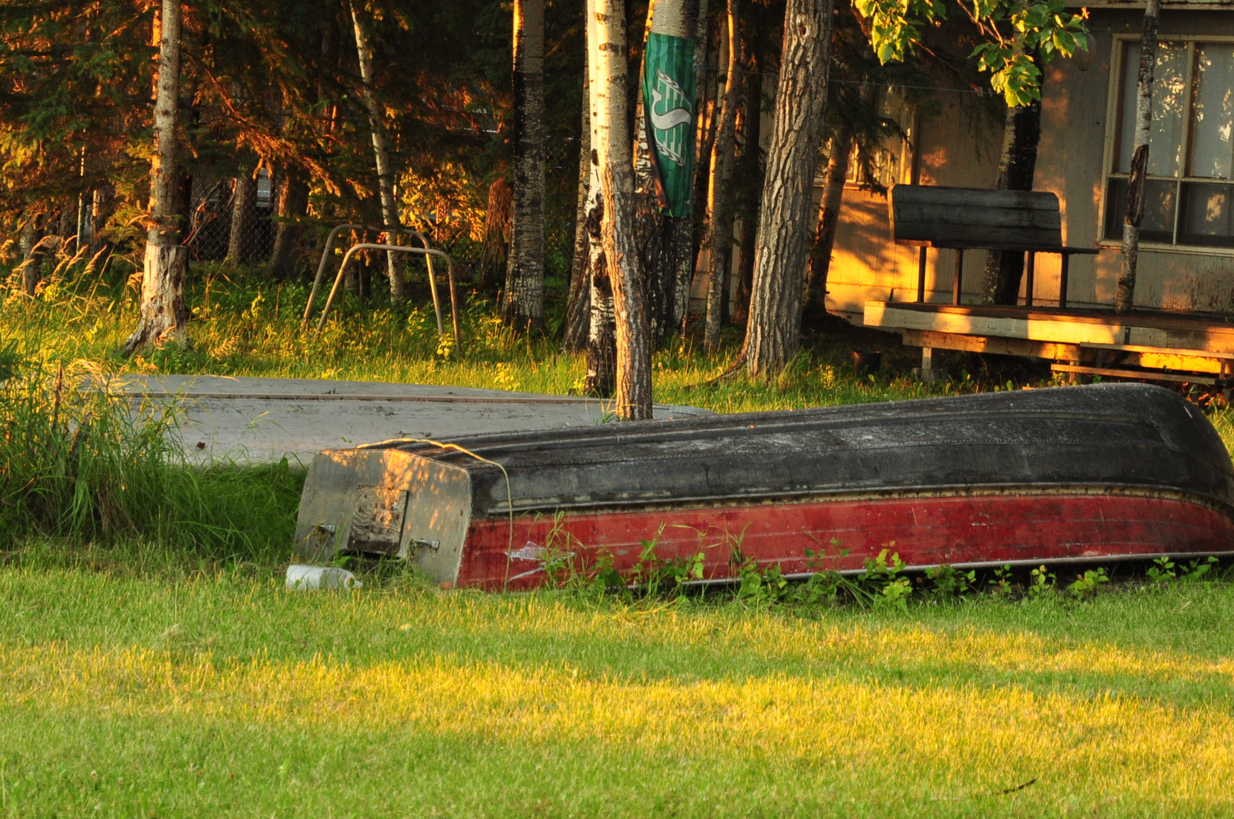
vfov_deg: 10.9
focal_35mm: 125
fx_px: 4279
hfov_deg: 16.4
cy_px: 466
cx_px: 806
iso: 500
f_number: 5.3
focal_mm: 58
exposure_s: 1/60
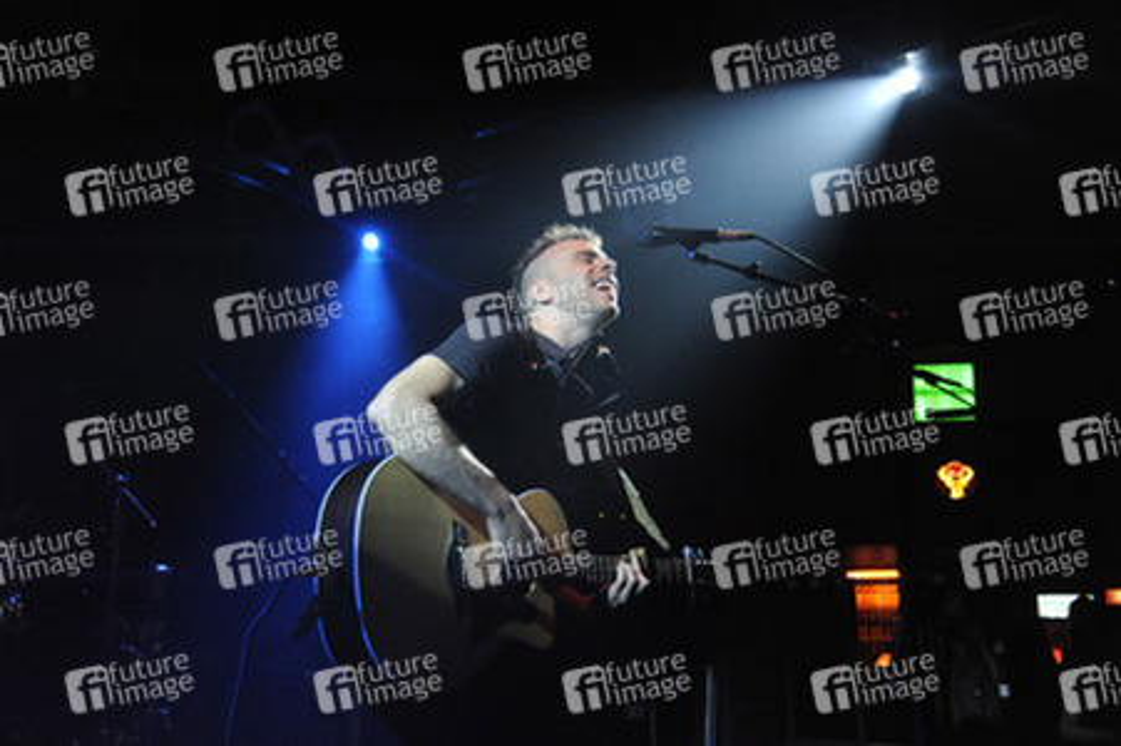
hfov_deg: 50.7
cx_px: 560
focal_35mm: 38
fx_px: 1182
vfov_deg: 35.0
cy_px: 373
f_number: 4.5
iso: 6400
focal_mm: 38
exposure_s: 1/80
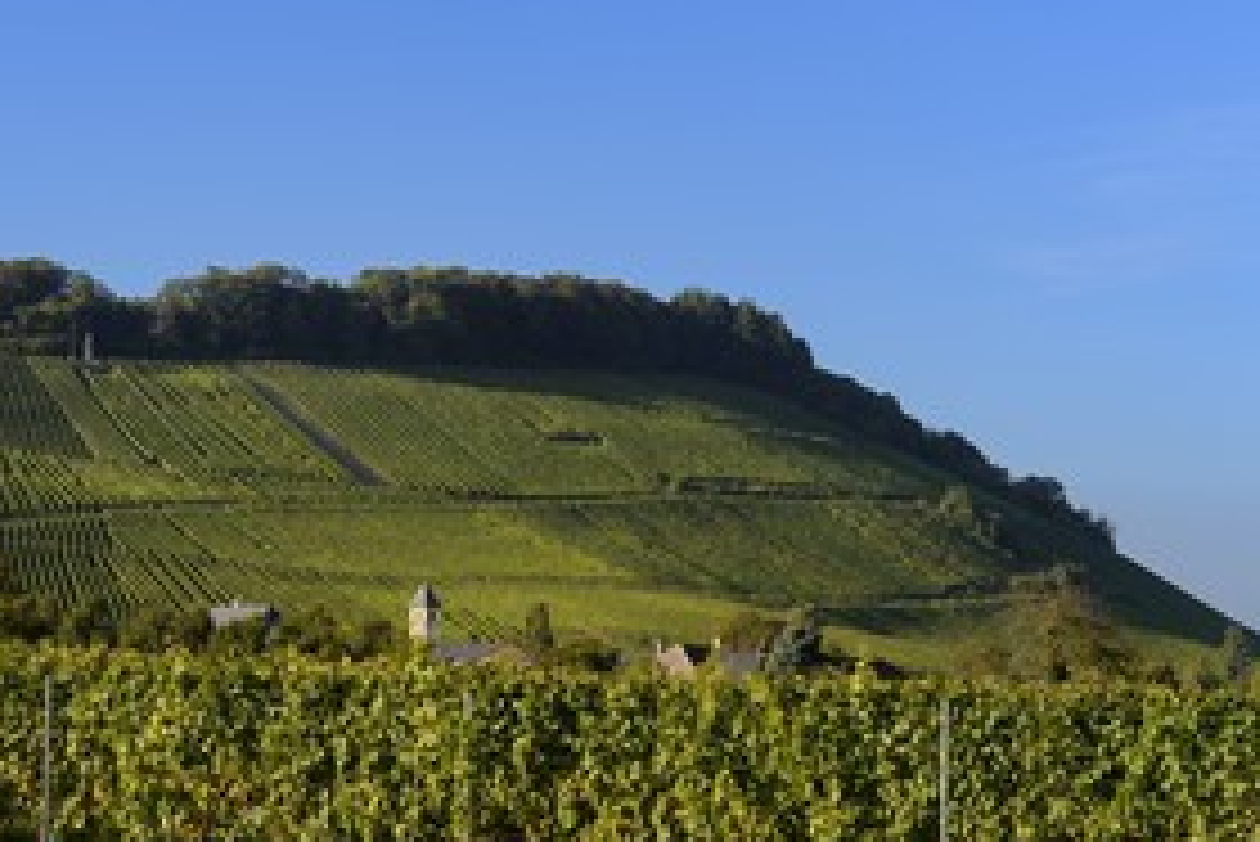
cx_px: 333
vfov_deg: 13.0
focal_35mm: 105
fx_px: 3677
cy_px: 522
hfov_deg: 19.3
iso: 200
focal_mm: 70
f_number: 9
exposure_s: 1/250
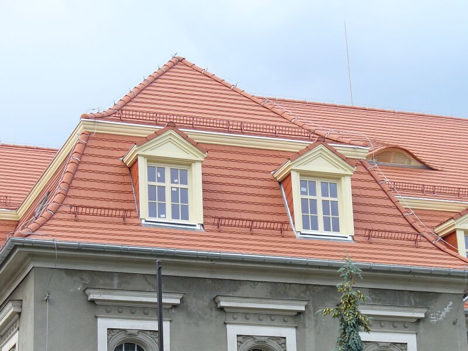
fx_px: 1487
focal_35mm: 110
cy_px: 176
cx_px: 234
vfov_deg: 13.5
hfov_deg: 17.9
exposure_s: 1/250
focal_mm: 14.5
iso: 80
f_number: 3.4
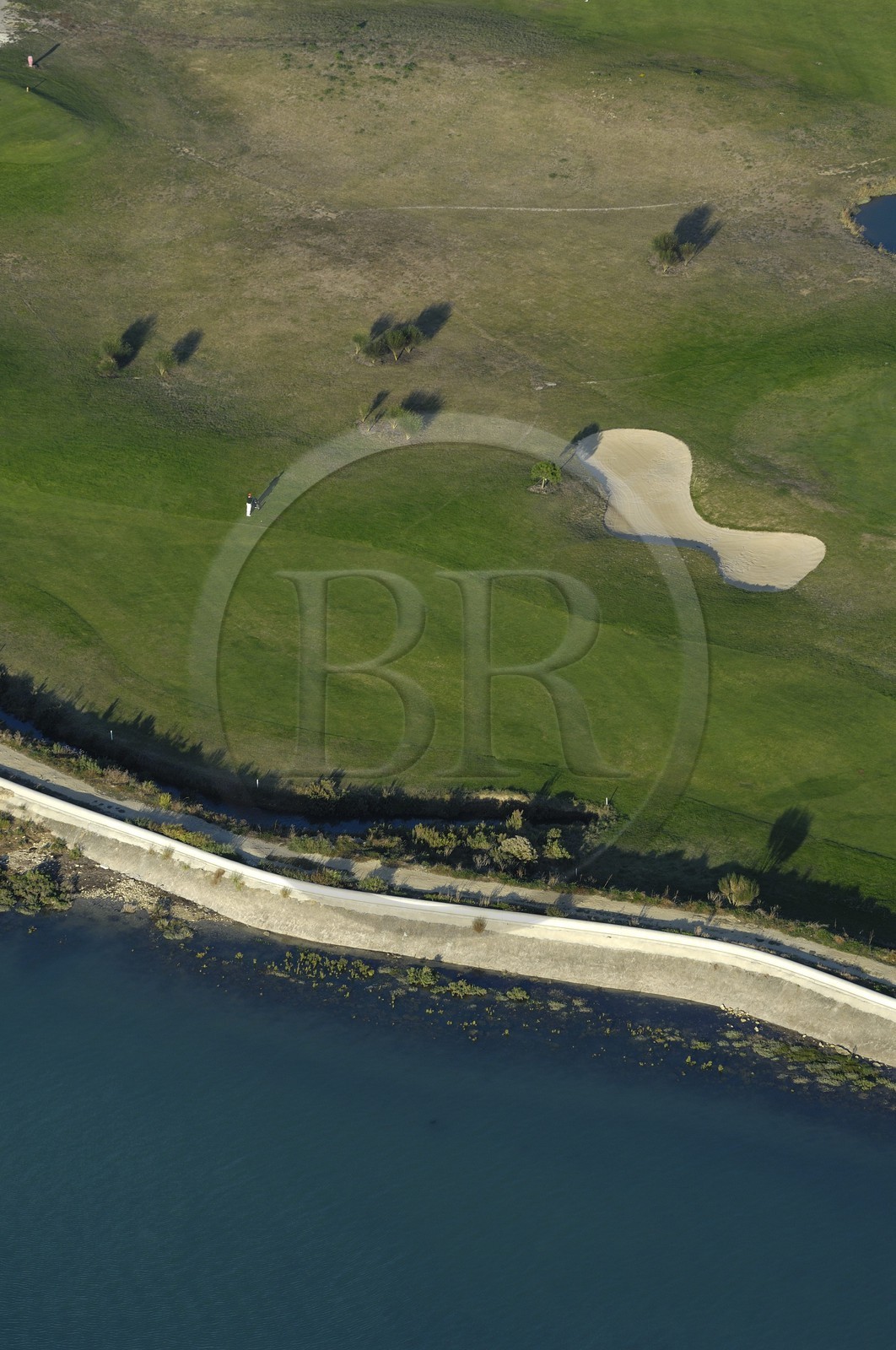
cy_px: 675
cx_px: 448
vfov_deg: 12.5
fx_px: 6178
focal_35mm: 165
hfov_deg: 8.3
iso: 100
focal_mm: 110
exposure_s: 1/250
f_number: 5.6
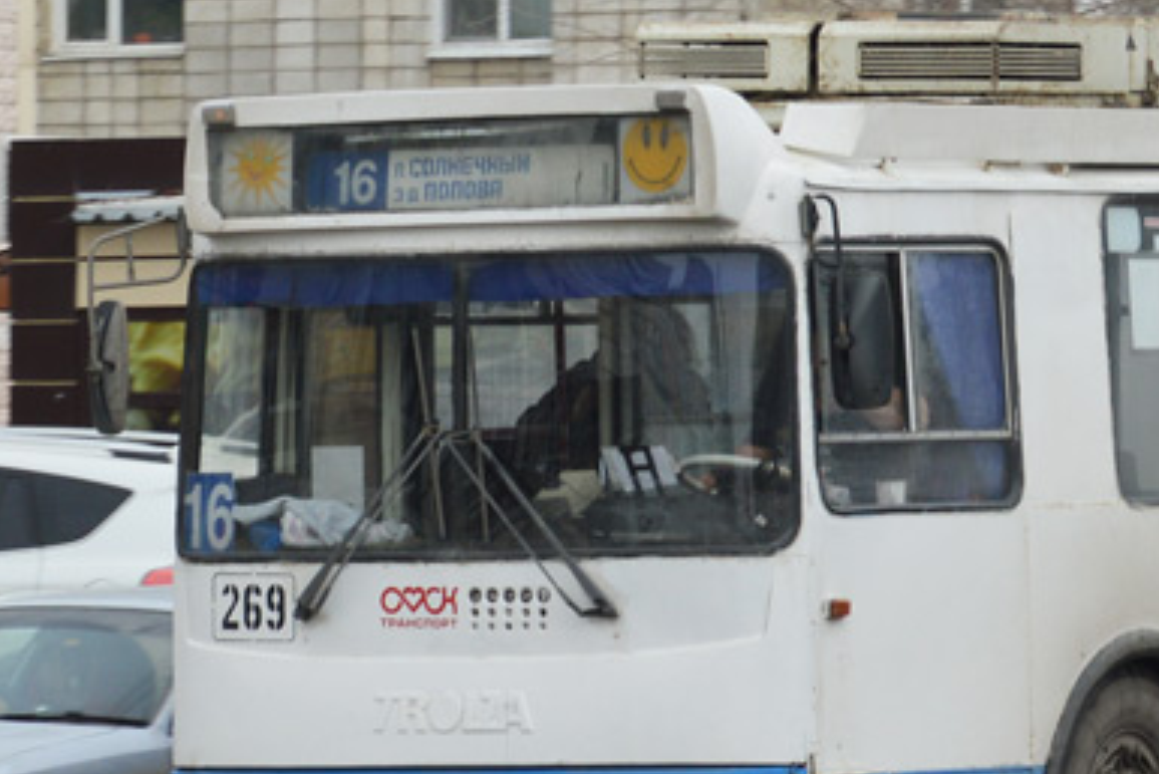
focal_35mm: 351
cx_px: 1216
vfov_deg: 3.9
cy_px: 36
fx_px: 11290
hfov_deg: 5.9
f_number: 8
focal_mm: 75
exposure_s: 1/250
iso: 100
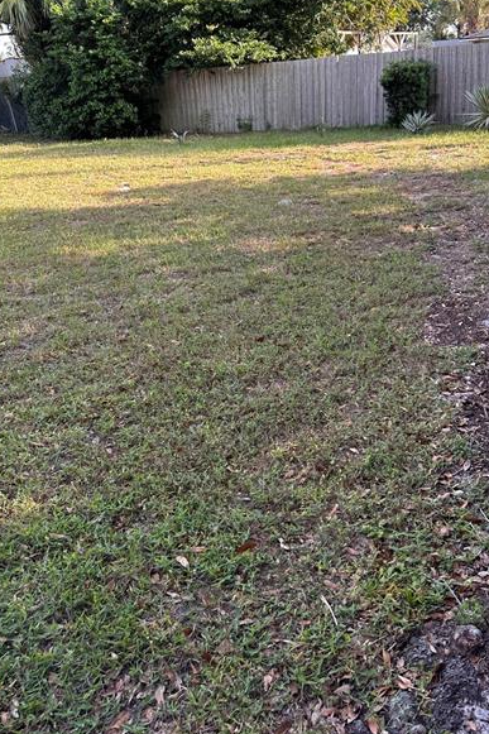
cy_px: 265
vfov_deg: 56.4
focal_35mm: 33
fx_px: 673
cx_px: 270
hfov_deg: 39.9
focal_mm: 6.86
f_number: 1.78
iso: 80
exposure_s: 1/303
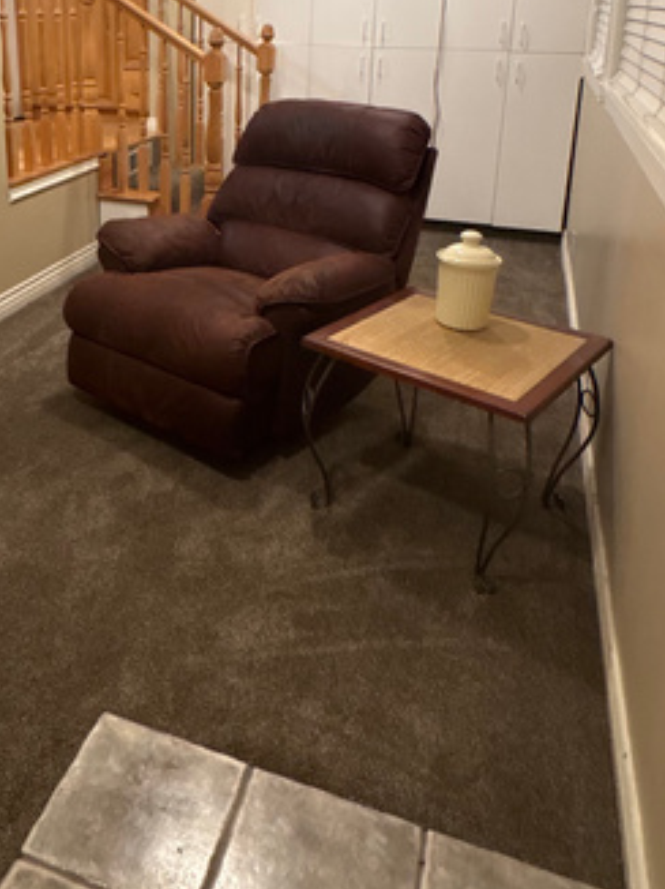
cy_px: 240
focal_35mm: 33
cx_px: 185
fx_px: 846
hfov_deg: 41.9
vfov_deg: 53.3
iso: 500
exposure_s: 1/60
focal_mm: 2.22
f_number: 2.2
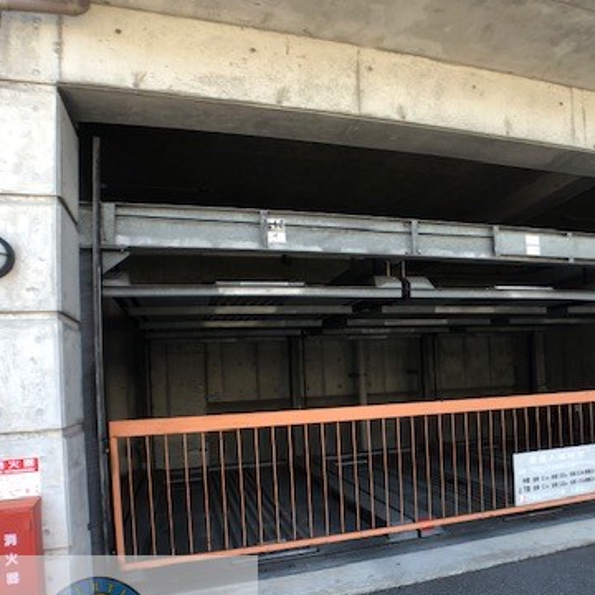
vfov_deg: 38.2
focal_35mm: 44
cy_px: 364
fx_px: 856
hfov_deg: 37.1
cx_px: 469
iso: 25
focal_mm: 4
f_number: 1.8
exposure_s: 1/120
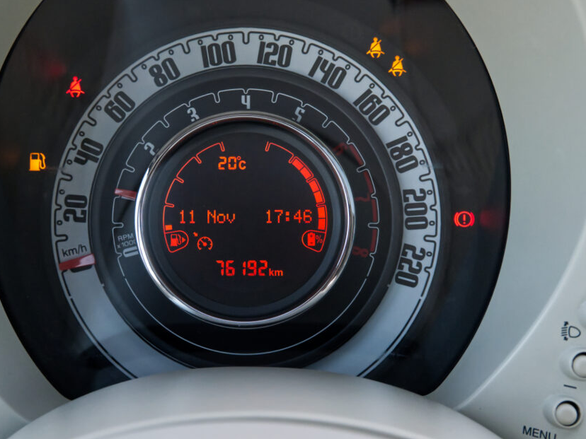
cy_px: 229
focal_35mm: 44
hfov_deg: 42.8
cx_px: 252
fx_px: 745
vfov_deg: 32.9
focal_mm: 24.9
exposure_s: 1/320
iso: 2000
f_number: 7.1
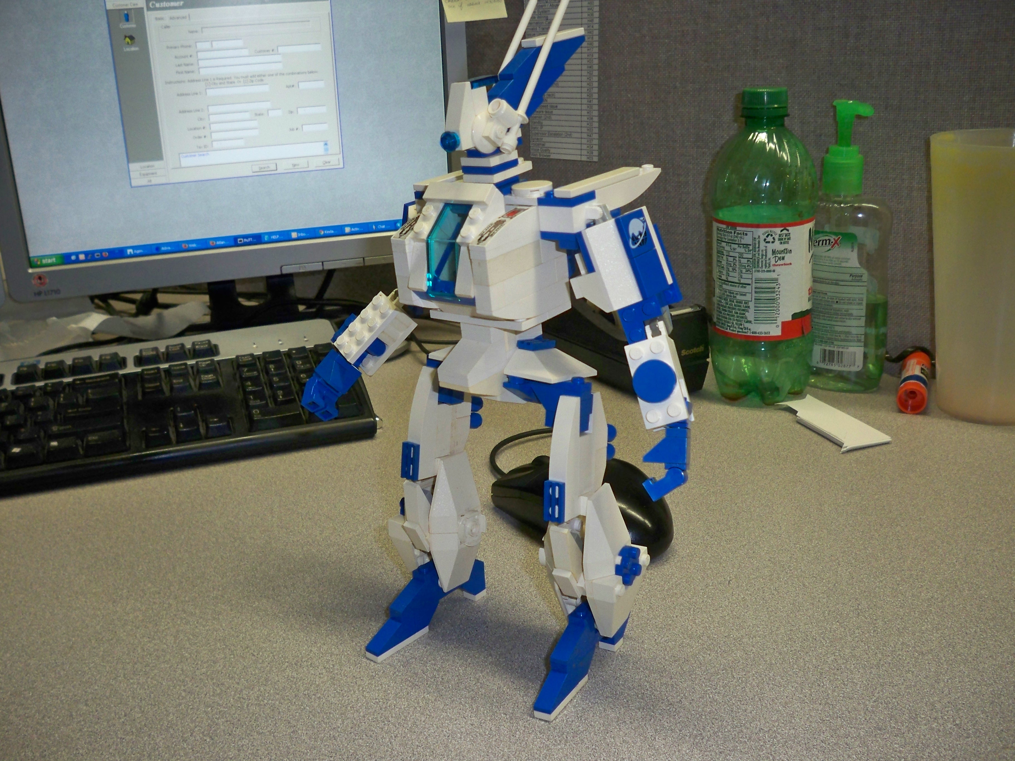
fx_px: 1026
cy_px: 380
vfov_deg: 40.7
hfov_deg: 52.6
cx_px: 508
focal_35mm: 35
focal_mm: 6.3
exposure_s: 1/30
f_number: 3.1
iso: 200
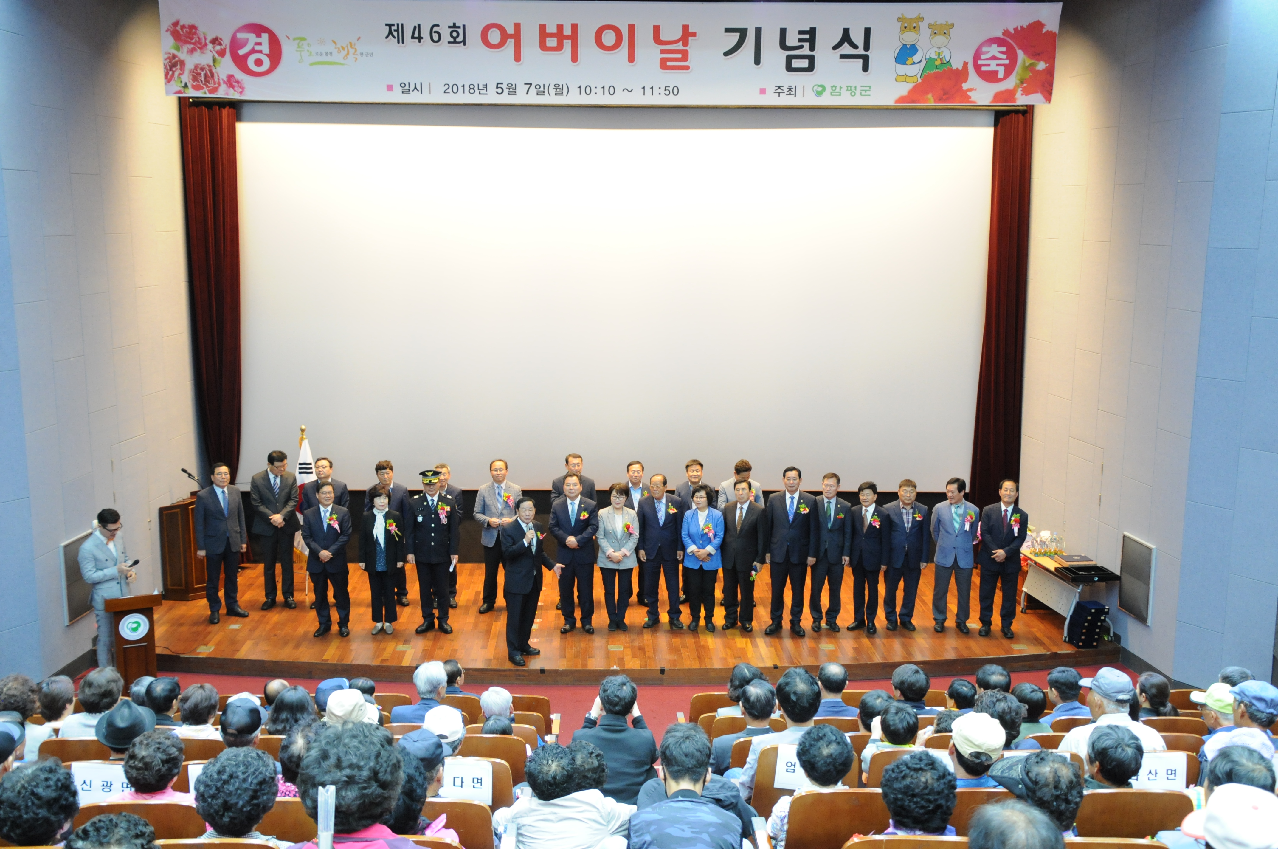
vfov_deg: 36.8
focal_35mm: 36
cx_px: 639
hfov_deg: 53.2
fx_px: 1276
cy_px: 424
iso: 1250
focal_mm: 24
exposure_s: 1/20
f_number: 3.8
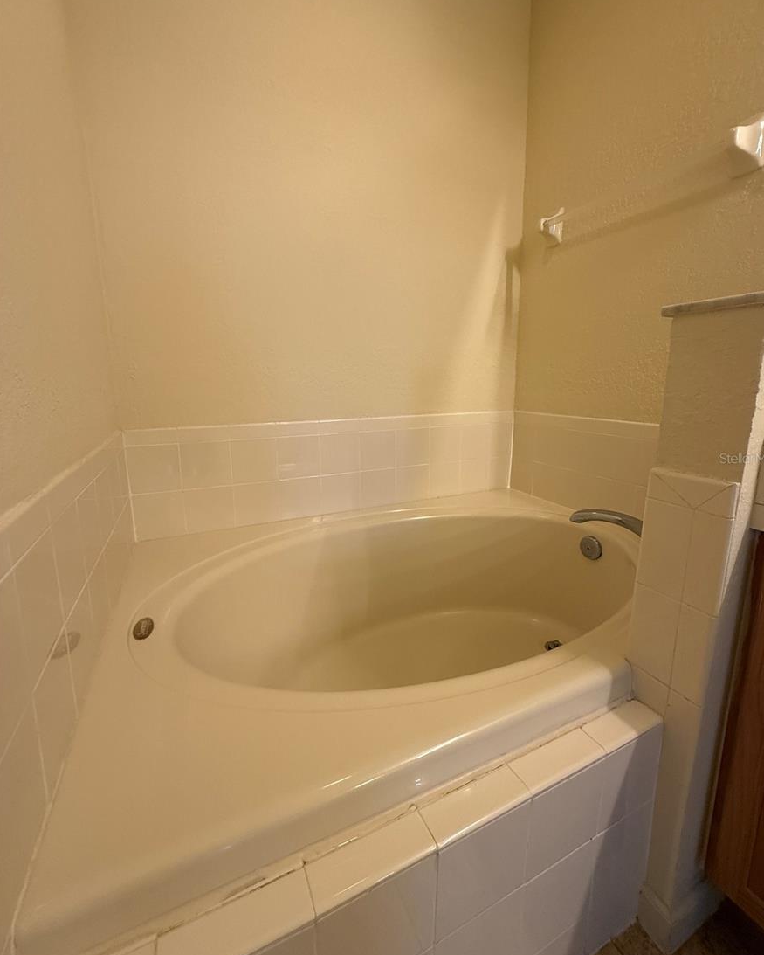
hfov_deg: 84.1
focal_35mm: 15
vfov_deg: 96.7
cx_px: 389
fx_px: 424
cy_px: 458
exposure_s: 1/120
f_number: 2.2
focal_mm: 2.22
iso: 200
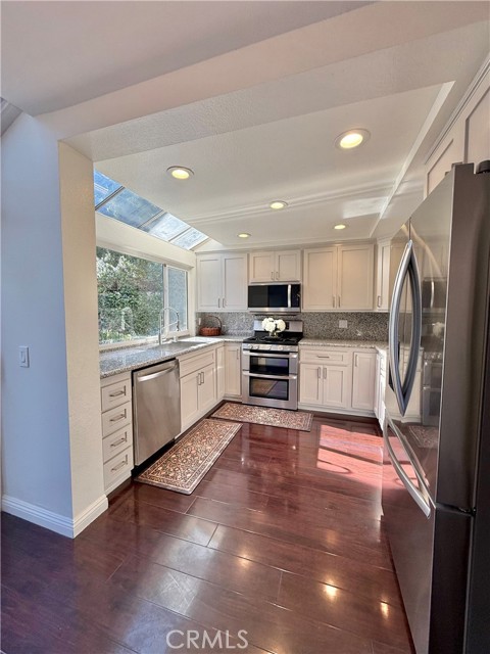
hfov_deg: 85.7
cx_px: 245
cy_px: 327
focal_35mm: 14
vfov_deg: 102.1
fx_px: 264
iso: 64
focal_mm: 2.22
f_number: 2.2
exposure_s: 1/148
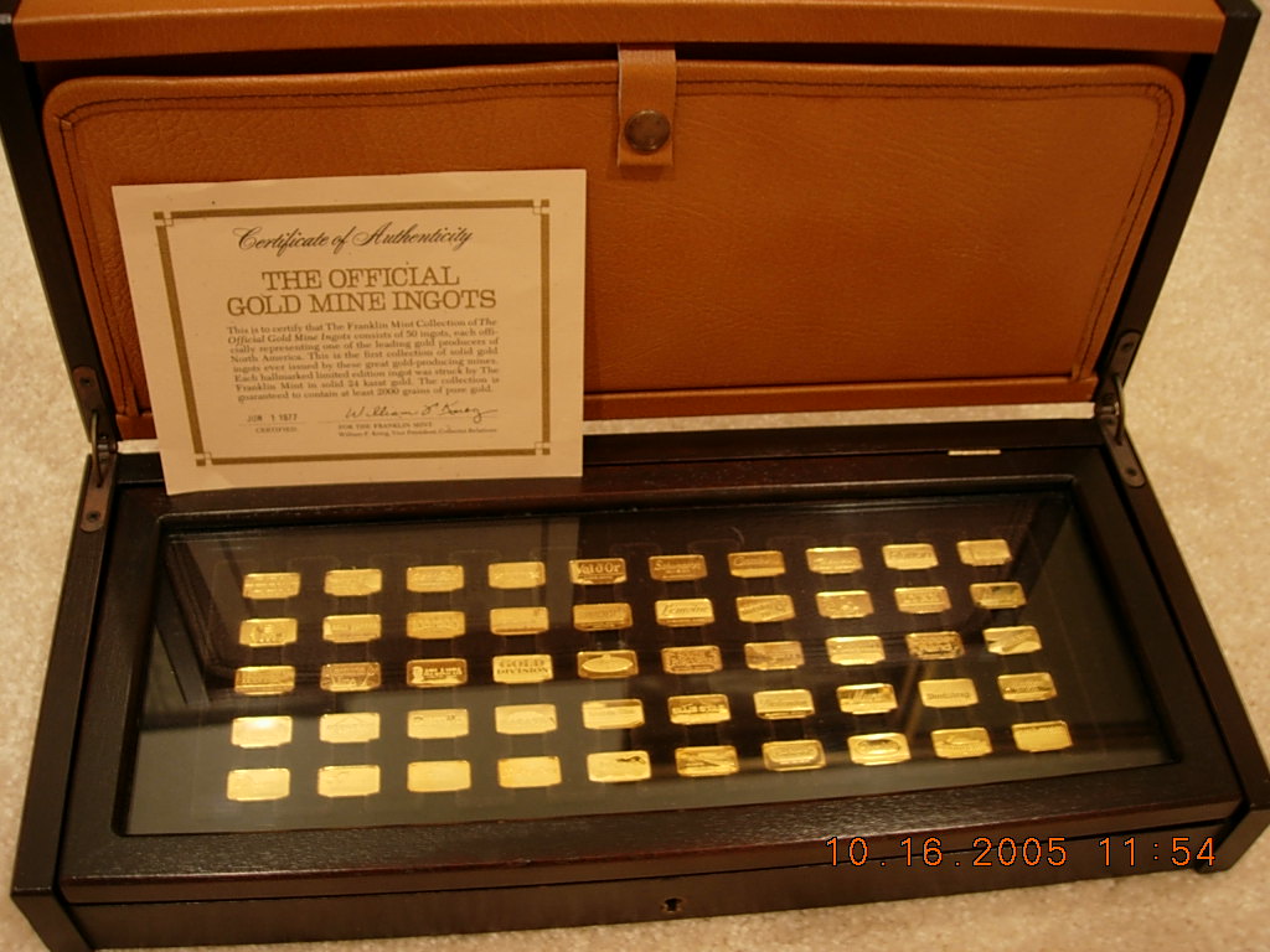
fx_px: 1394
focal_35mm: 38
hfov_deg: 49.0
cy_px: 476
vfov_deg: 37.7
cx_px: 635
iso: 70
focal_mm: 7.8
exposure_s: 1/4
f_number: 2.8
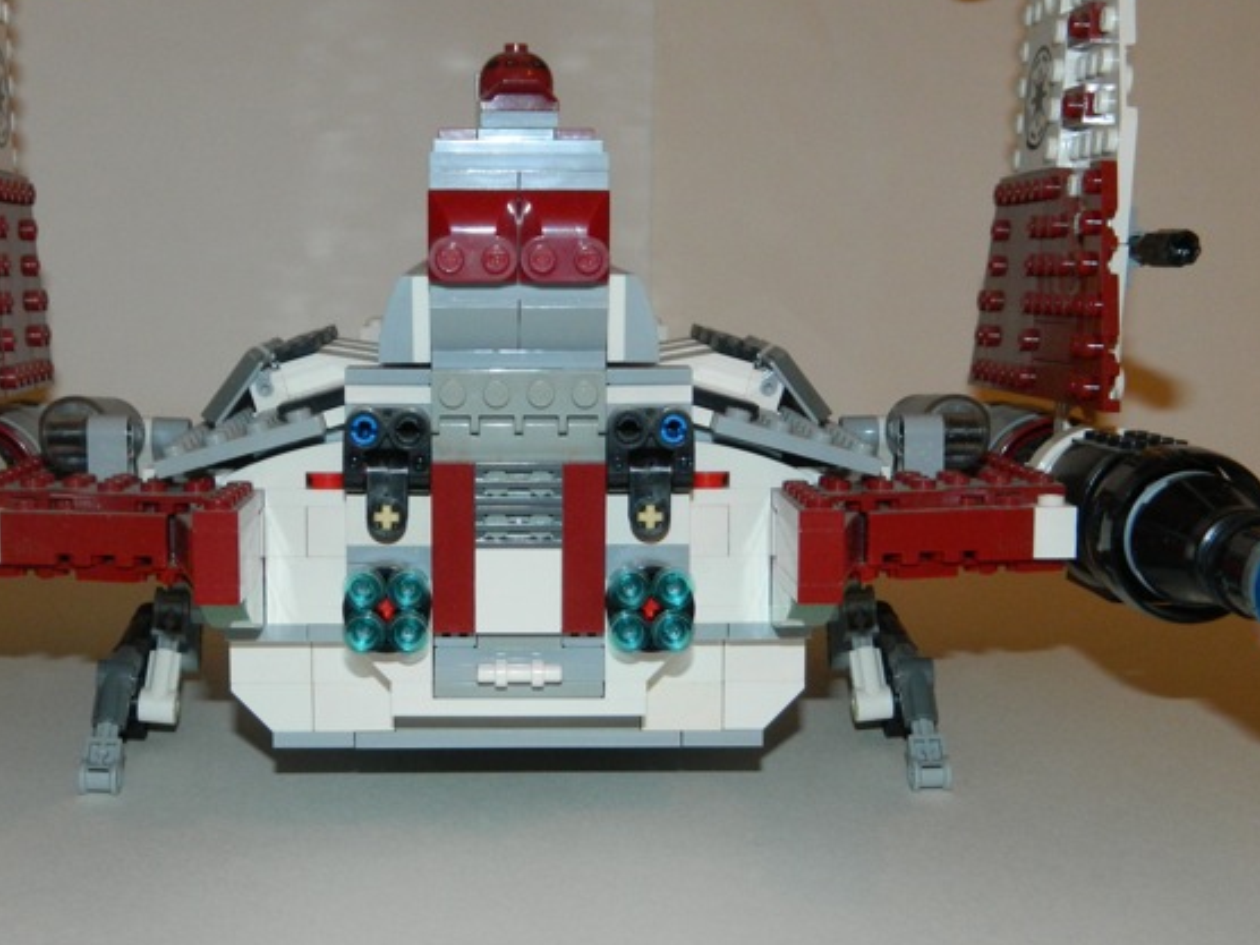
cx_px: 526
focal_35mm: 59
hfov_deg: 32.6
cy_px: 614
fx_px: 2148
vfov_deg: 24.7
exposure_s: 1/40
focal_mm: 7.3
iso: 200
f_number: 3.5
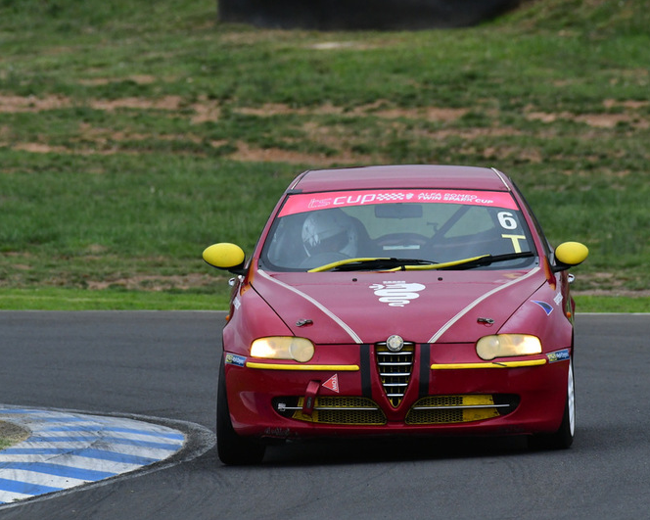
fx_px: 16311
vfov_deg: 1.8
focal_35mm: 848
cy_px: 260
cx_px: 382
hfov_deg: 2.3
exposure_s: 1/640
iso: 2000
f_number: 10
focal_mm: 500
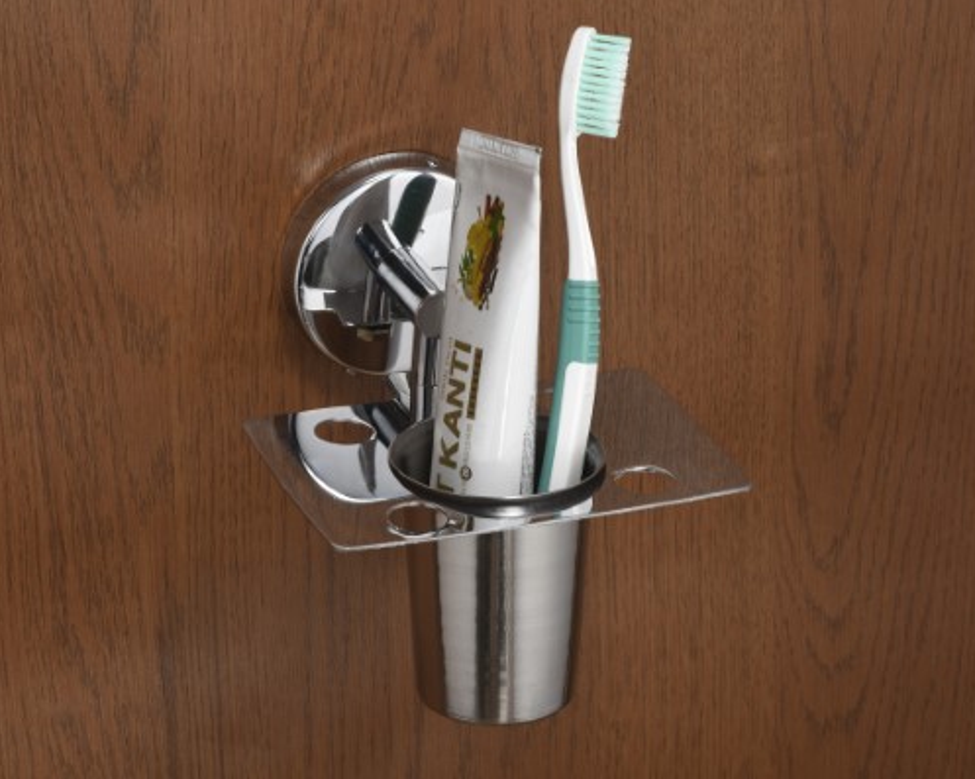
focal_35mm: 144
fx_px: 4153
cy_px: 389
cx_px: 483
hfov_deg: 13.4
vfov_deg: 10.7
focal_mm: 85
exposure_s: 1/30
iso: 80
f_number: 16
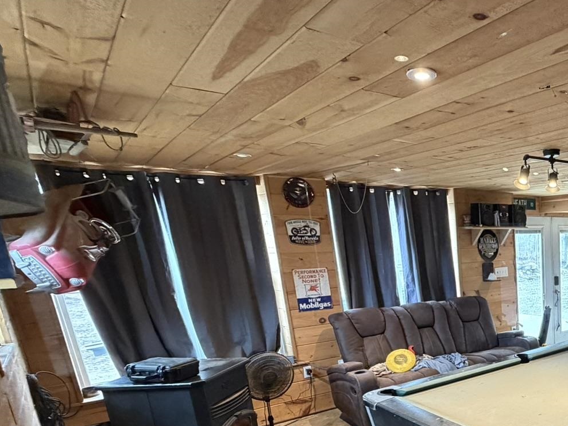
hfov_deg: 50.6
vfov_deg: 45.0
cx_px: 560
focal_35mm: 29
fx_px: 476
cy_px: 361
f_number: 2.2
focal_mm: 2.22
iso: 500
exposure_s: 1/60
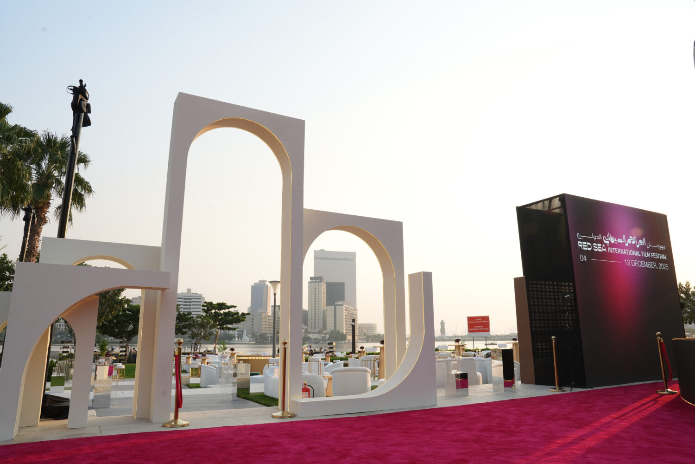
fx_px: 463
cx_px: 348
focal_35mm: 24
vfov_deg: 53.1
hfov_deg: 73.7
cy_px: 232
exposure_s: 1/200
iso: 640
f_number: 11
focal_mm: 24
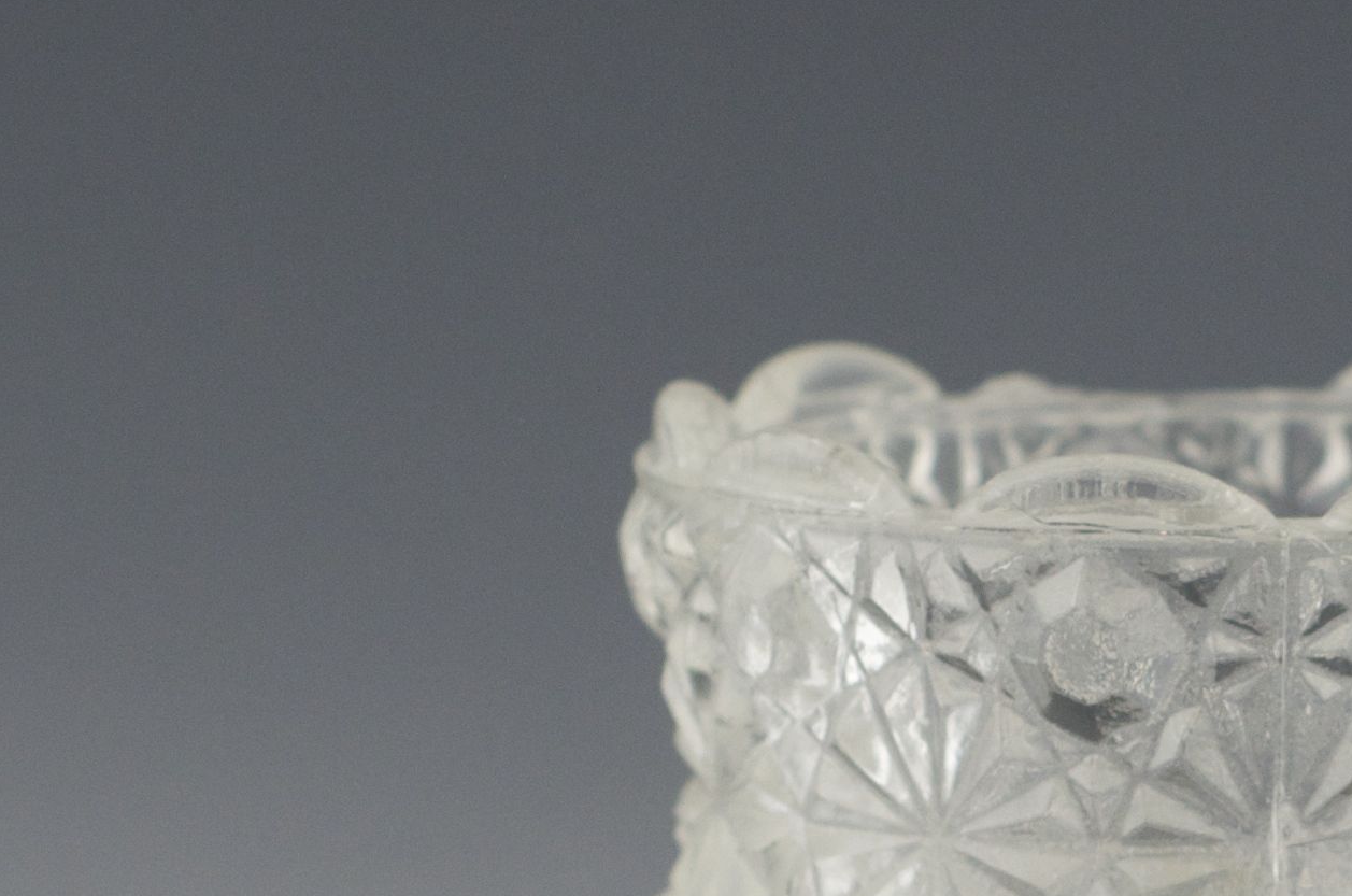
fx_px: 11020
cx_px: 1184
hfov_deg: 7.0
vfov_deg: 4.6
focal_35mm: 294
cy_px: 1214
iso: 500
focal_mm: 50
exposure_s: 1/80
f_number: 4.5
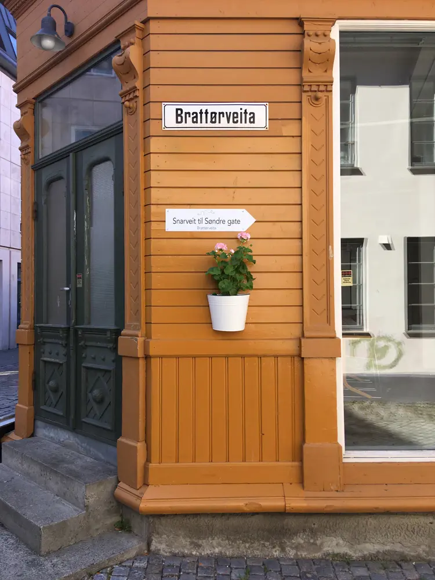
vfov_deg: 61.7
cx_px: 218
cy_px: 290
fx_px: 486
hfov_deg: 48.2
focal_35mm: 29
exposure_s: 1/469
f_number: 2.2
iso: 25
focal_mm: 4.15
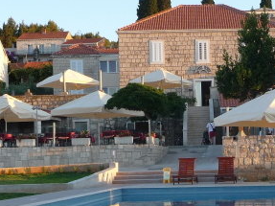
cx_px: 213
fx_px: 619
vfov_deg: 18.7
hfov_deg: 24.7
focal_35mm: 78
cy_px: 169
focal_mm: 4.7
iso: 100
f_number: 3.3
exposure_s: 1/125
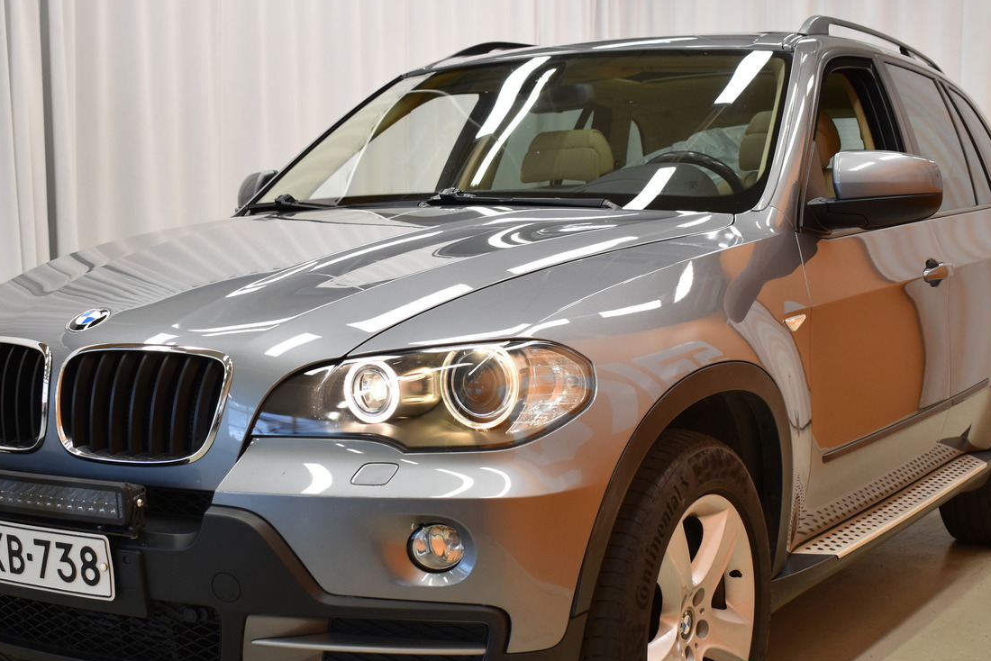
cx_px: 448
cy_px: 421
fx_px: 1459
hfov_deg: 37.5
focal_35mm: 53
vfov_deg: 25.4
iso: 400
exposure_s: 1/80
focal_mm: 24
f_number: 4.5
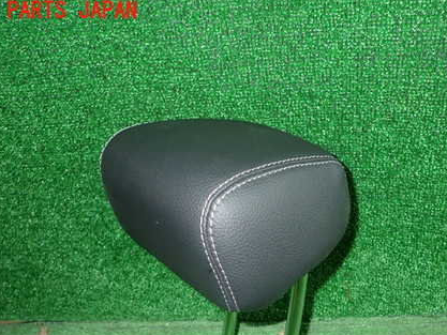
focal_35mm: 36
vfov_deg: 38.9
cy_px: 239
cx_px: 264
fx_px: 465
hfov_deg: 51.1
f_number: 5.6
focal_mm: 4.5
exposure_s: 1/30
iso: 320
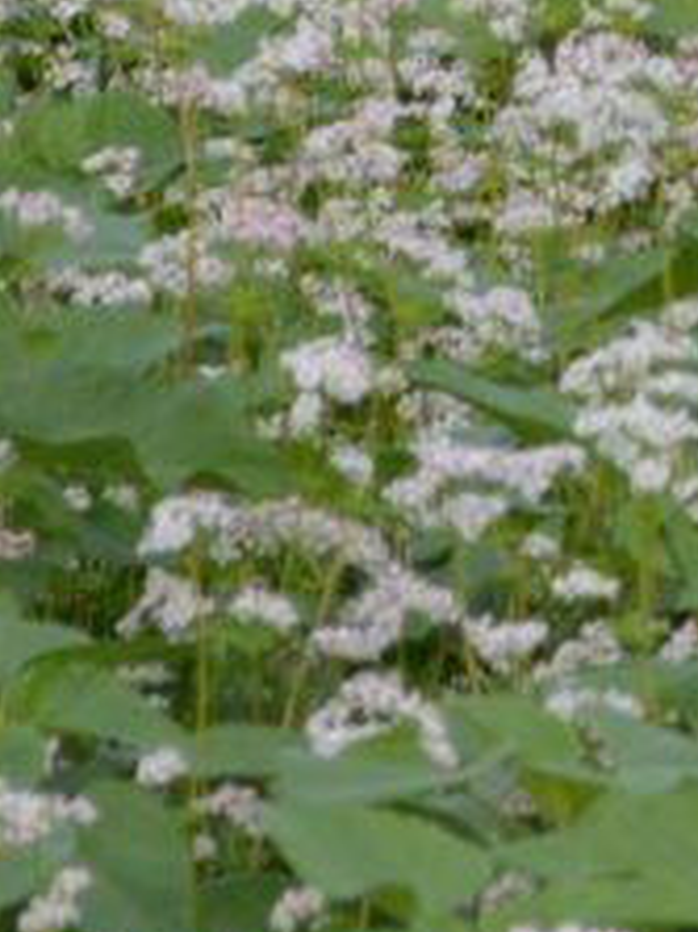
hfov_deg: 4.4
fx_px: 8908
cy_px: -458
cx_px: 1735
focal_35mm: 331
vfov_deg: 5.9
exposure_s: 1/200
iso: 100
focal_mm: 50
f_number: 7.1
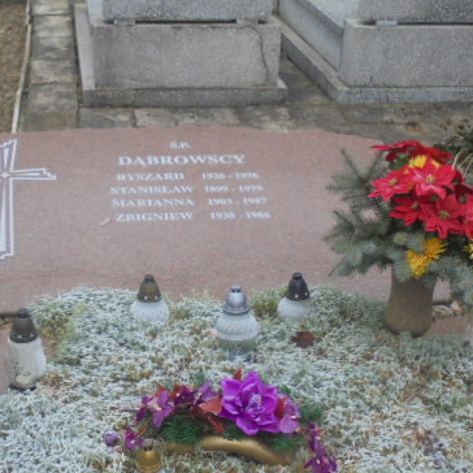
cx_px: 195
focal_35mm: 59
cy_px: 264
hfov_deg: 29.0
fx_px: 912
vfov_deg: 29.0
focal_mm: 6.9
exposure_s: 1/30
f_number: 4.2
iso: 100
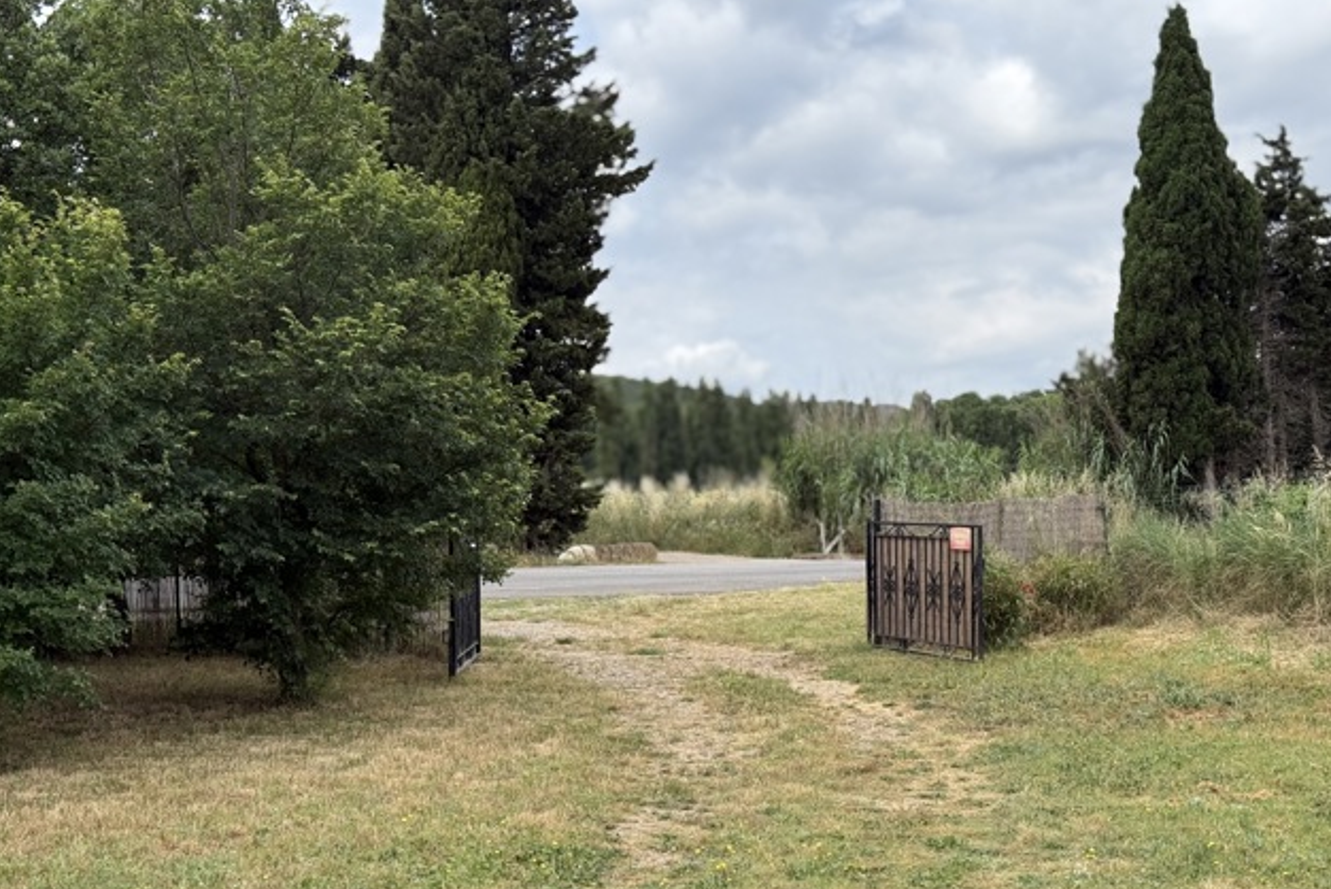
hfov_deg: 38.9
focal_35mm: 51
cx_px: 668
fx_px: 1886
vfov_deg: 26.5
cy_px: 508
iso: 64
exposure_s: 1/1980
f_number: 1.78
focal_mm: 6.76
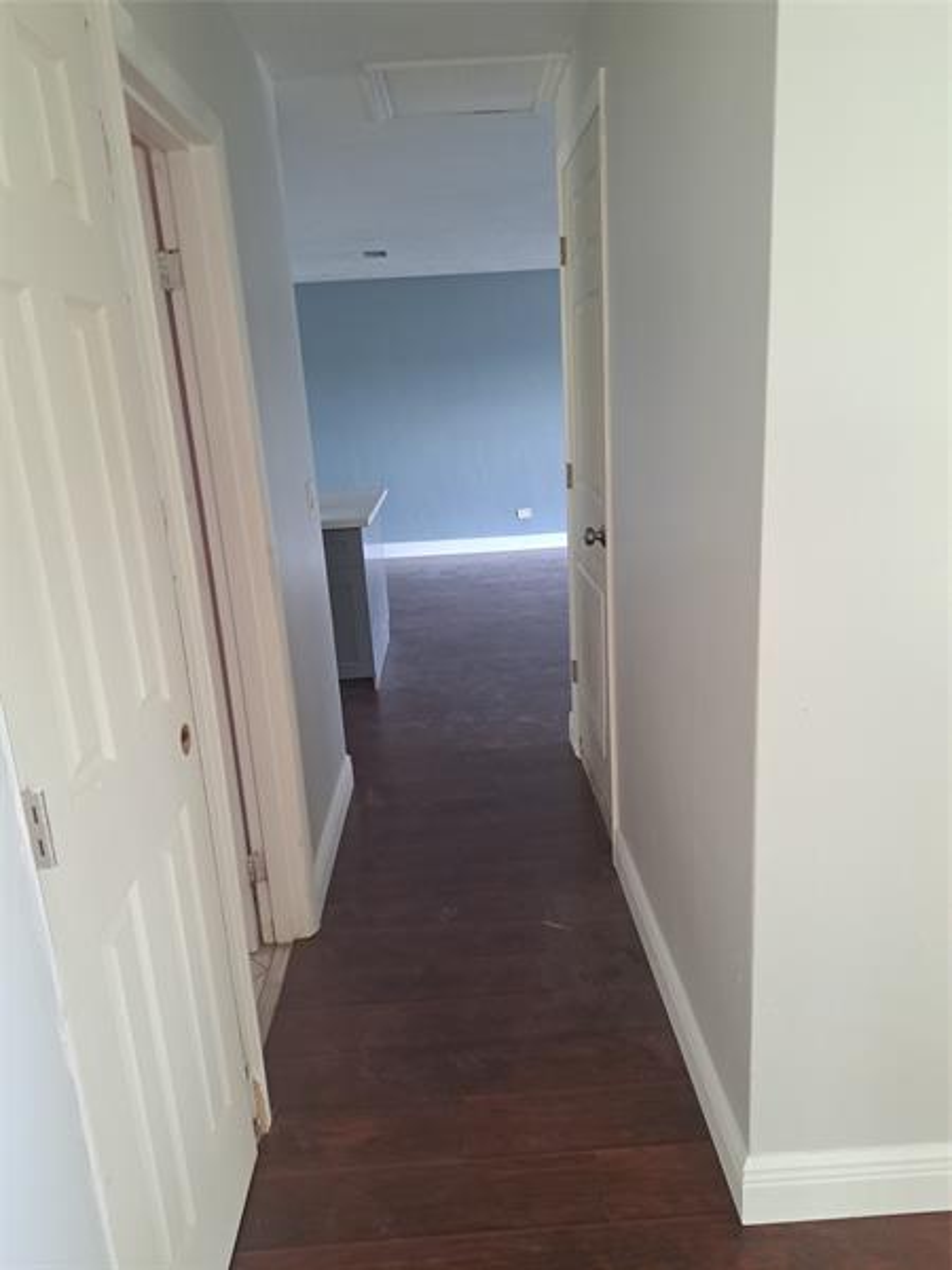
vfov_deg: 71.6
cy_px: 635
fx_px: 880
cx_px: 476
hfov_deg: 56.8
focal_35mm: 24
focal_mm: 5.23
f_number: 1.8
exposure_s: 1/60
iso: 250
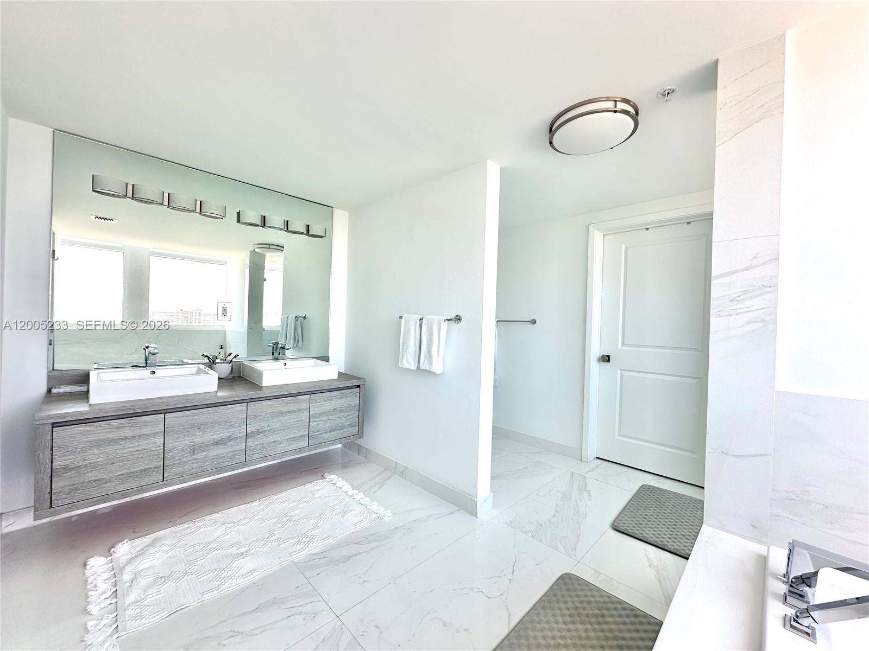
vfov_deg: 85.7
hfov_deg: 102.1
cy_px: 326
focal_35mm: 14
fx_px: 351
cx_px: 434
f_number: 2.2
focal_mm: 2.22
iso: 40
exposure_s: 1/190
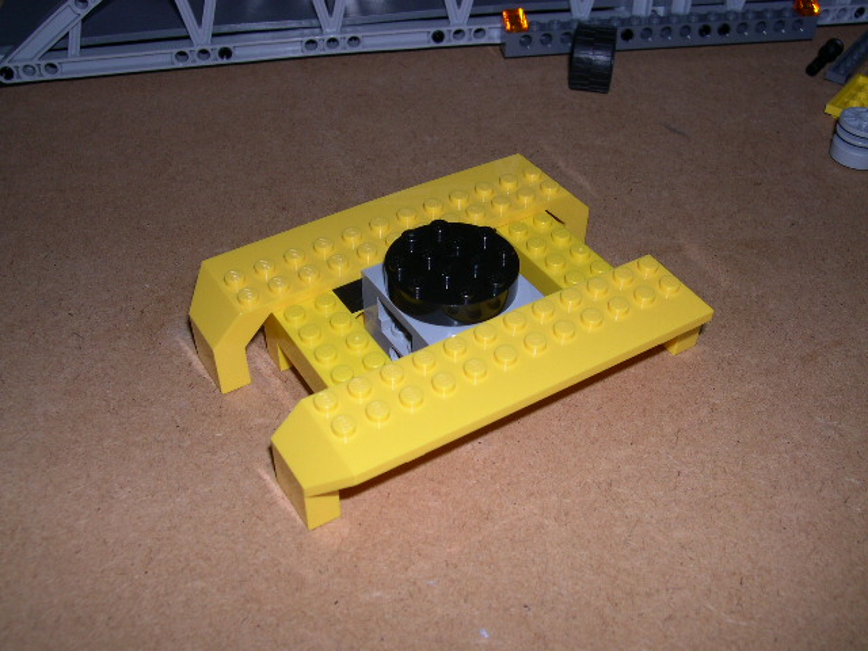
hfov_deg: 49.0
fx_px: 953
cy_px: 326
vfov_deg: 37.7
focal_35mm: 38
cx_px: 434
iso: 100
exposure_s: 1/60
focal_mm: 8
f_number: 7.6
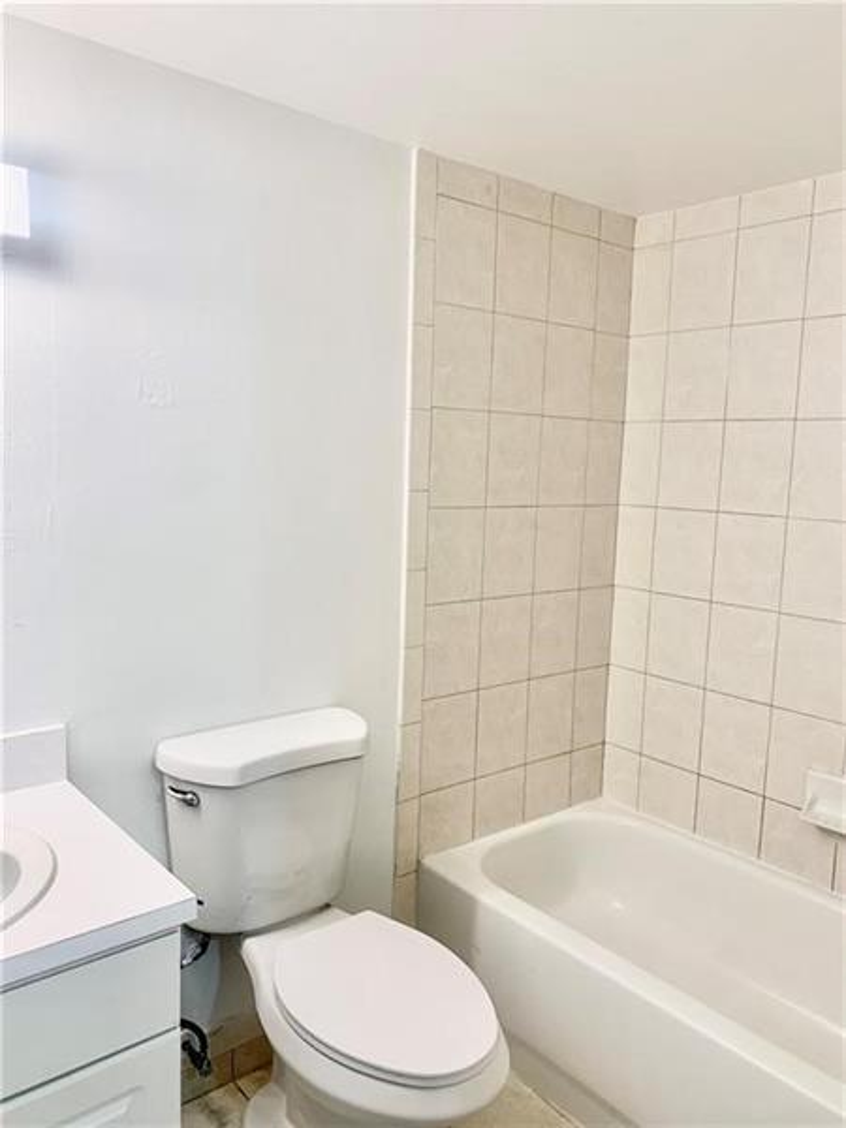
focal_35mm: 26
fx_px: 847
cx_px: 423
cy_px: 564
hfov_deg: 53.1
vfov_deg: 67.3
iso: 64
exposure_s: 1/60
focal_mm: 4.25
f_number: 1.8
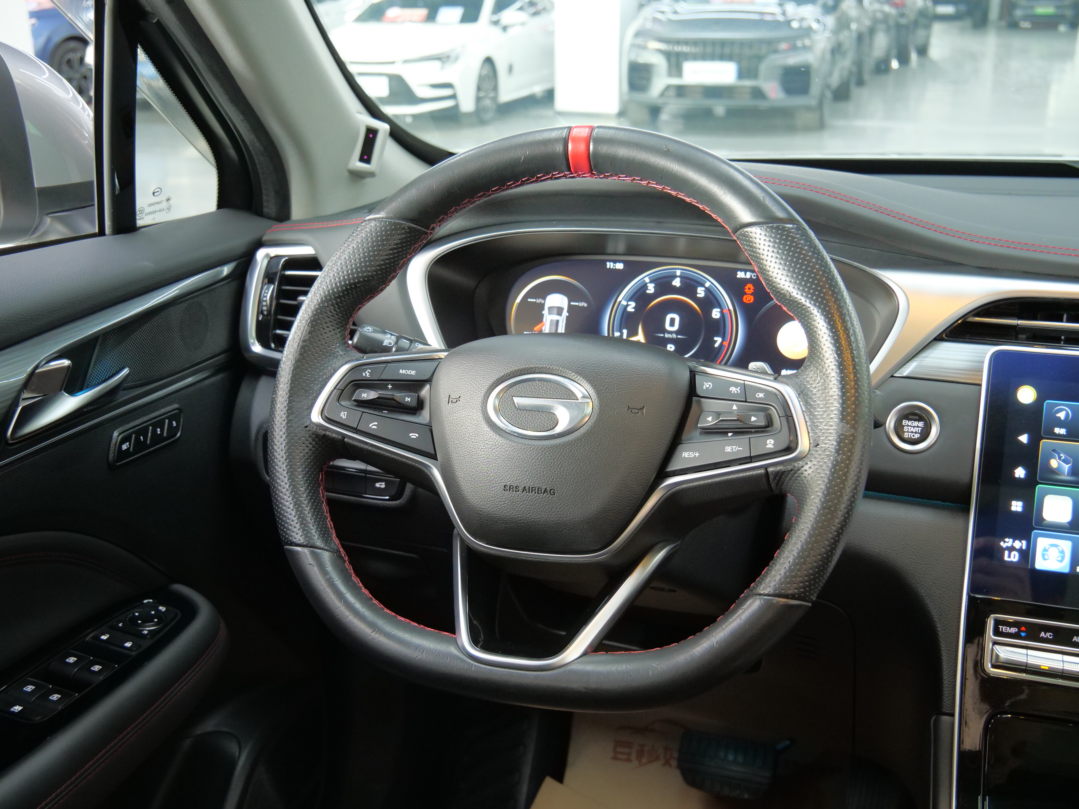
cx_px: 540
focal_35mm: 40
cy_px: 404
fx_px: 1247
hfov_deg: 46.8
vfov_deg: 36.0
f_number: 4.1
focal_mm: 20
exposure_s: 1/15
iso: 1600
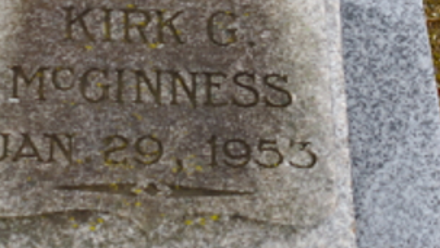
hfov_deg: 12.6
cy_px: 44
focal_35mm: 171
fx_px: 1997
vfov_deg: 7.1
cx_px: 150
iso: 200
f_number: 5.6
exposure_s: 1/60
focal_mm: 55
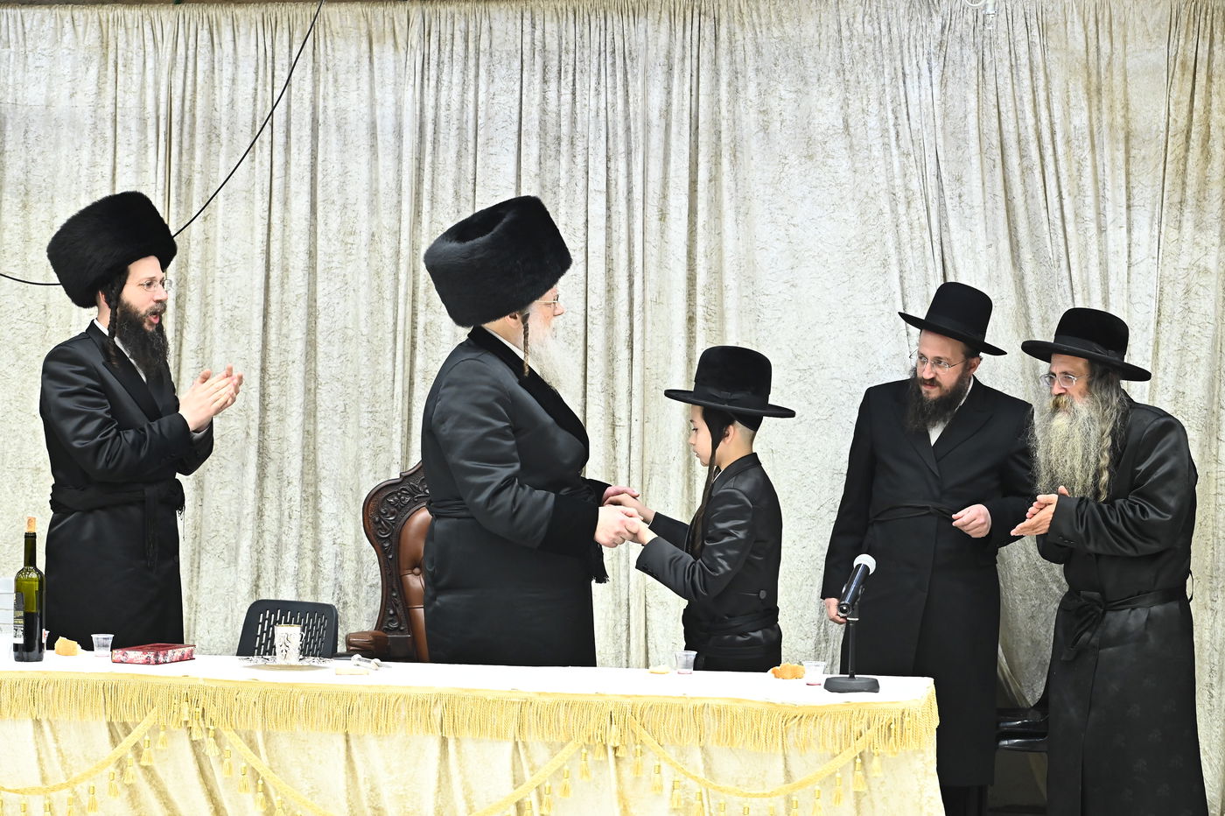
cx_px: 612
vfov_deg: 15.9
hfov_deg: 23.7
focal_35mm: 86
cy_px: 408
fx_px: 2925
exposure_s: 1/200
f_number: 7.1
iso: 3200
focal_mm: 86
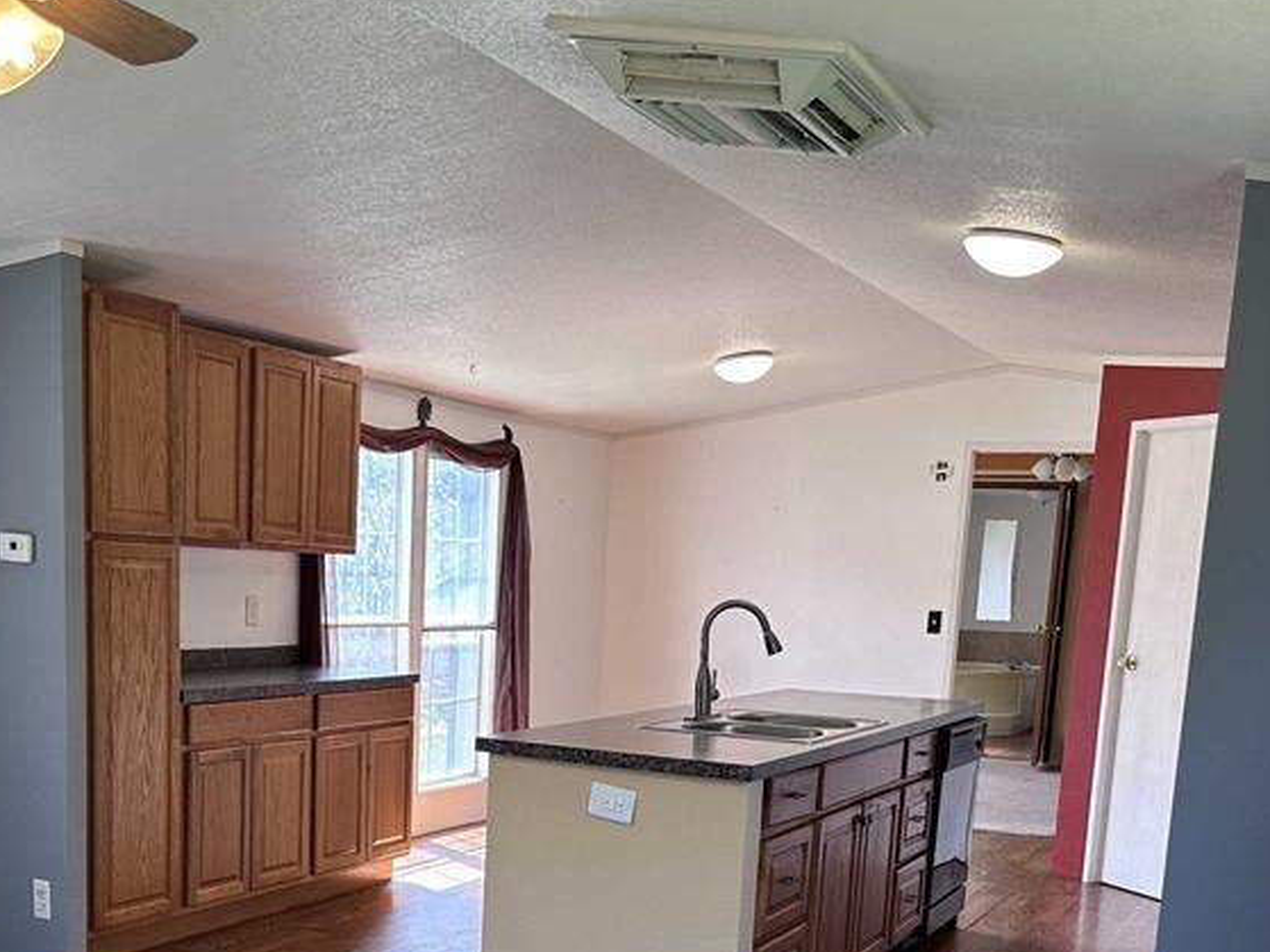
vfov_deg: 31.5
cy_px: 841
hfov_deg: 42.9
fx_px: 1614
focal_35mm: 44
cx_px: 554
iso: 100
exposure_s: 1/144
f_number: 1.78
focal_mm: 6.86
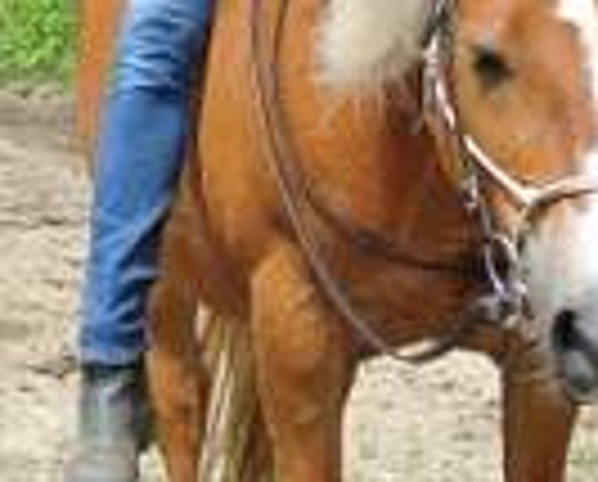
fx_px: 4896
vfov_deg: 5.6
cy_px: -27
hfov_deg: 7.0
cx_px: 351
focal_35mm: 276
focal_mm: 18.5
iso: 100
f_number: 4.5
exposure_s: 1/500
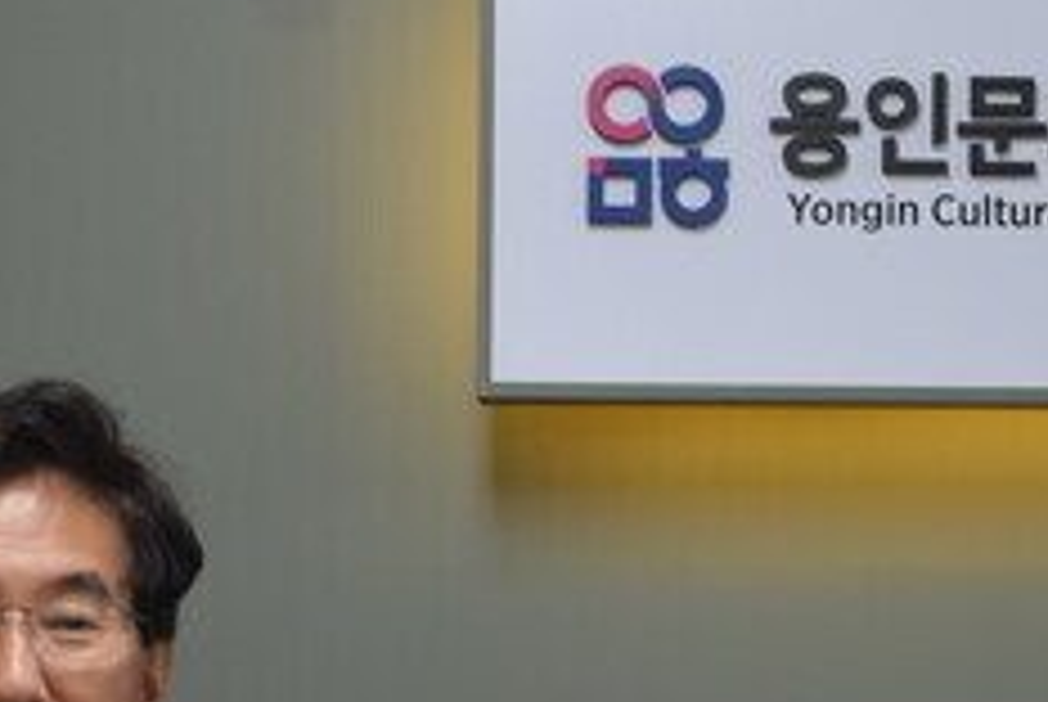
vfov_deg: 9.6
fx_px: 4081
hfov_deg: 14.5
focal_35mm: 140
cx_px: 859
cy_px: 920
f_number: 4.5
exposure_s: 1/80
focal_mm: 34
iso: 400
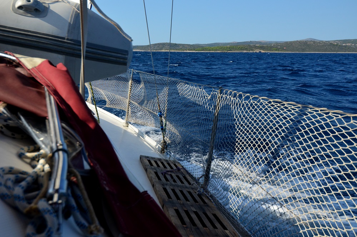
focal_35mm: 36
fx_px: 356
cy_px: 118
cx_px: 178
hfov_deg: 53.2
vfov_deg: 36.7
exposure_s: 1/1600
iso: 400
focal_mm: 24
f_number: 5.6
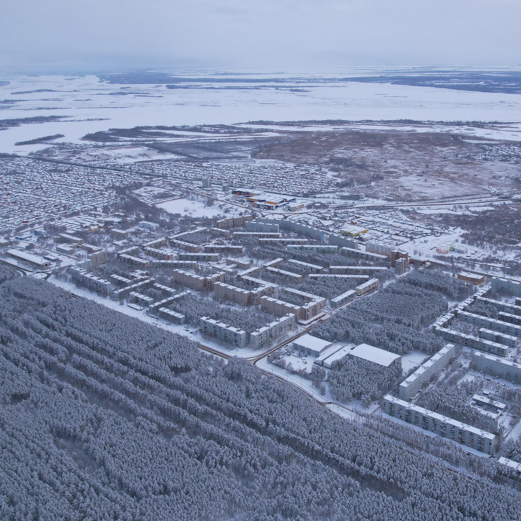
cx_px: 326
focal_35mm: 33
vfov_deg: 49.7
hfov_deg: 49.3
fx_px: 562
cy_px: 245
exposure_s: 1/160
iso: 100
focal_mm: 8.38
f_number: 2.8
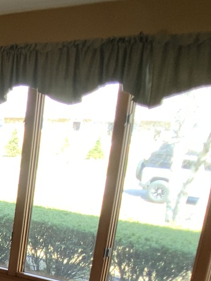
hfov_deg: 13.9
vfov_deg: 20.7
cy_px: 294
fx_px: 740
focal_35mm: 91
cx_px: -202
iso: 50
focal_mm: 3
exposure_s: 1/60
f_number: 1.8
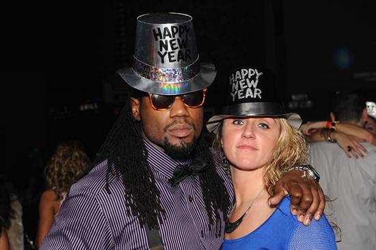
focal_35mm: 58
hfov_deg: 34.5
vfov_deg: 23.4
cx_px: 188
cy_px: 125
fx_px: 605
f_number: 6.7
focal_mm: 58
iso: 1600
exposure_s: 1/250
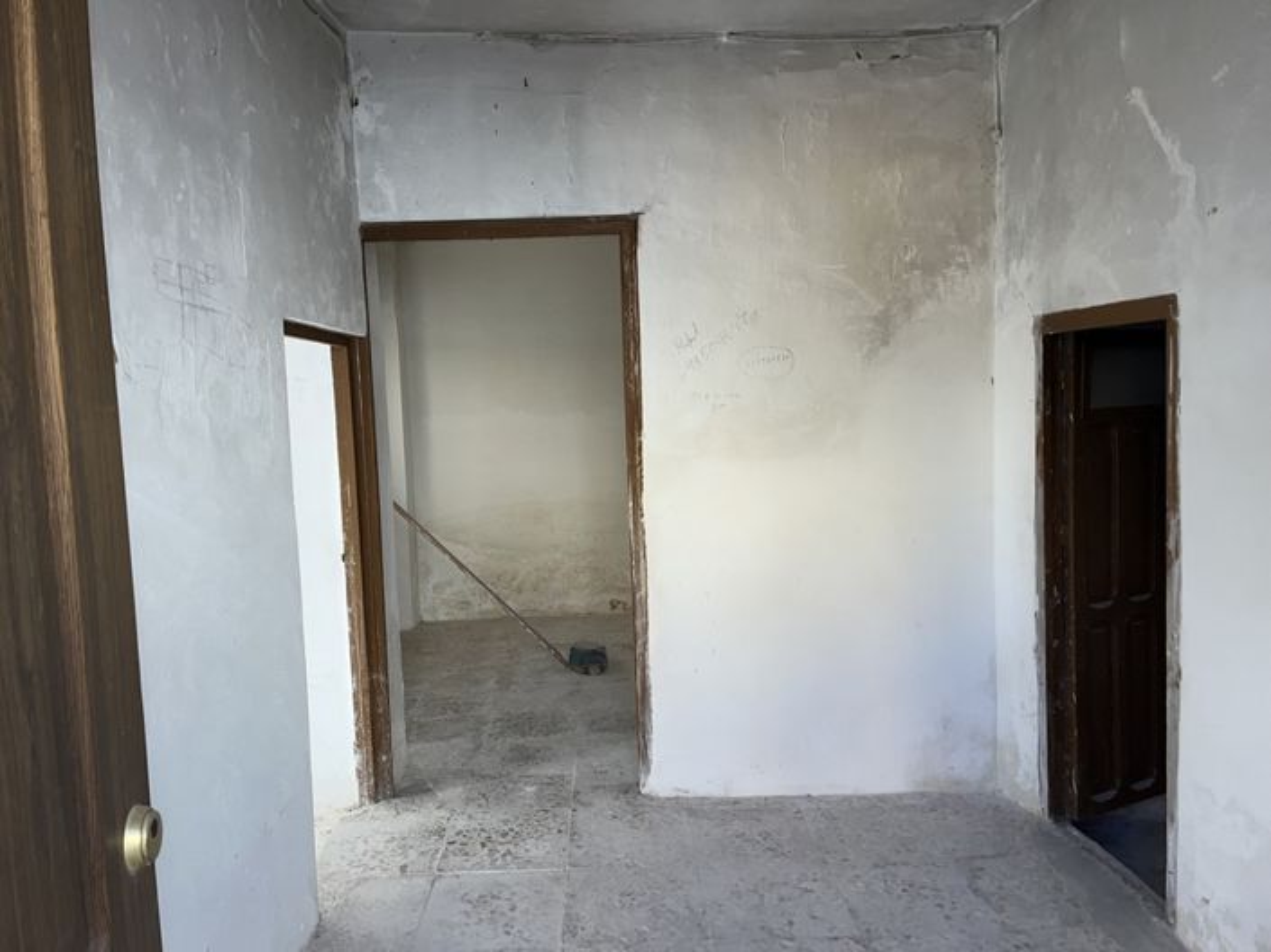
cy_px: 476
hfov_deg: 67.3
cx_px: 636
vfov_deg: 53.0
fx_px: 954
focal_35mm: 26
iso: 32
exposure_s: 1/246
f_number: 1.6
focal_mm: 5.1
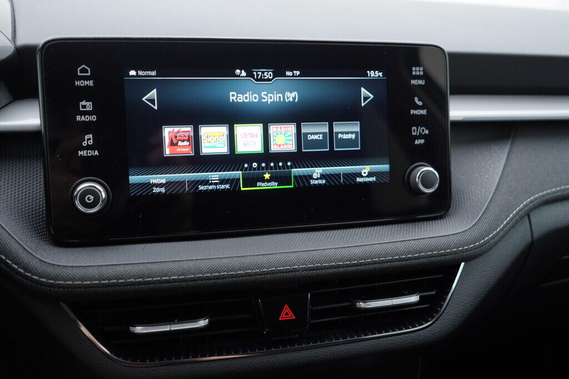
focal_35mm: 36
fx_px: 569
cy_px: 190
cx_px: 284
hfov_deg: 53.1
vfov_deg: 36.9
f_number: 2.8
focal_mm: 24
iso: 125
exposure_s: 1/40
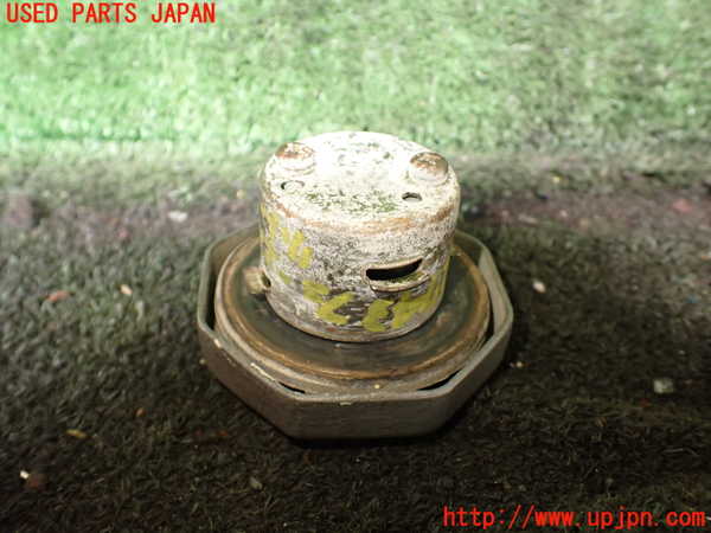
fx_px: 616
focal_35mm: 30
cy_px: 266
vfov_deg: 46.8
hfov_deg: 60.0
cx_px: 356
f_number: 2.3
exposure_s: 1/125
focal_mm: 5.4
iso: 400
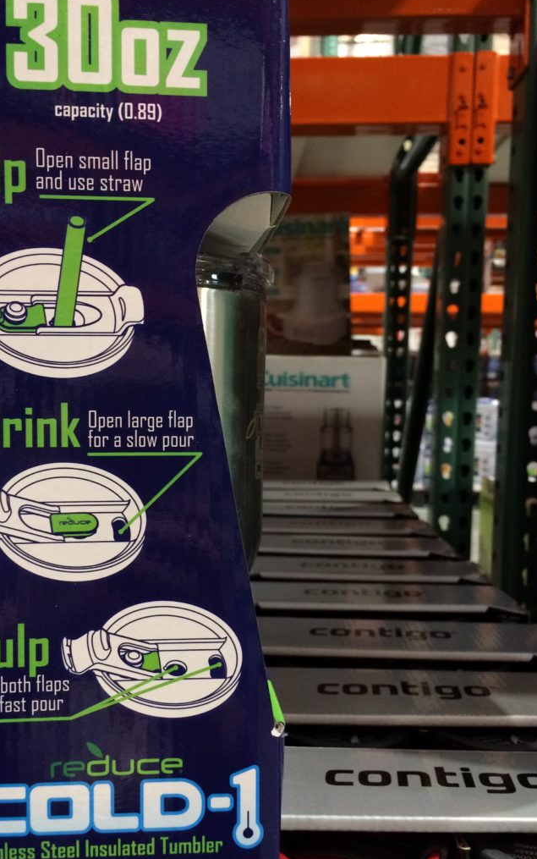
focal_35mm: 31
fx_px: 725
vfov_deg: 61.2
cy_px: 427
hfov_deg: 40.5
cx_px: 216
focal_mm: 4.15
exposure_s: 1/30
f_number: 2.2
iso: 250
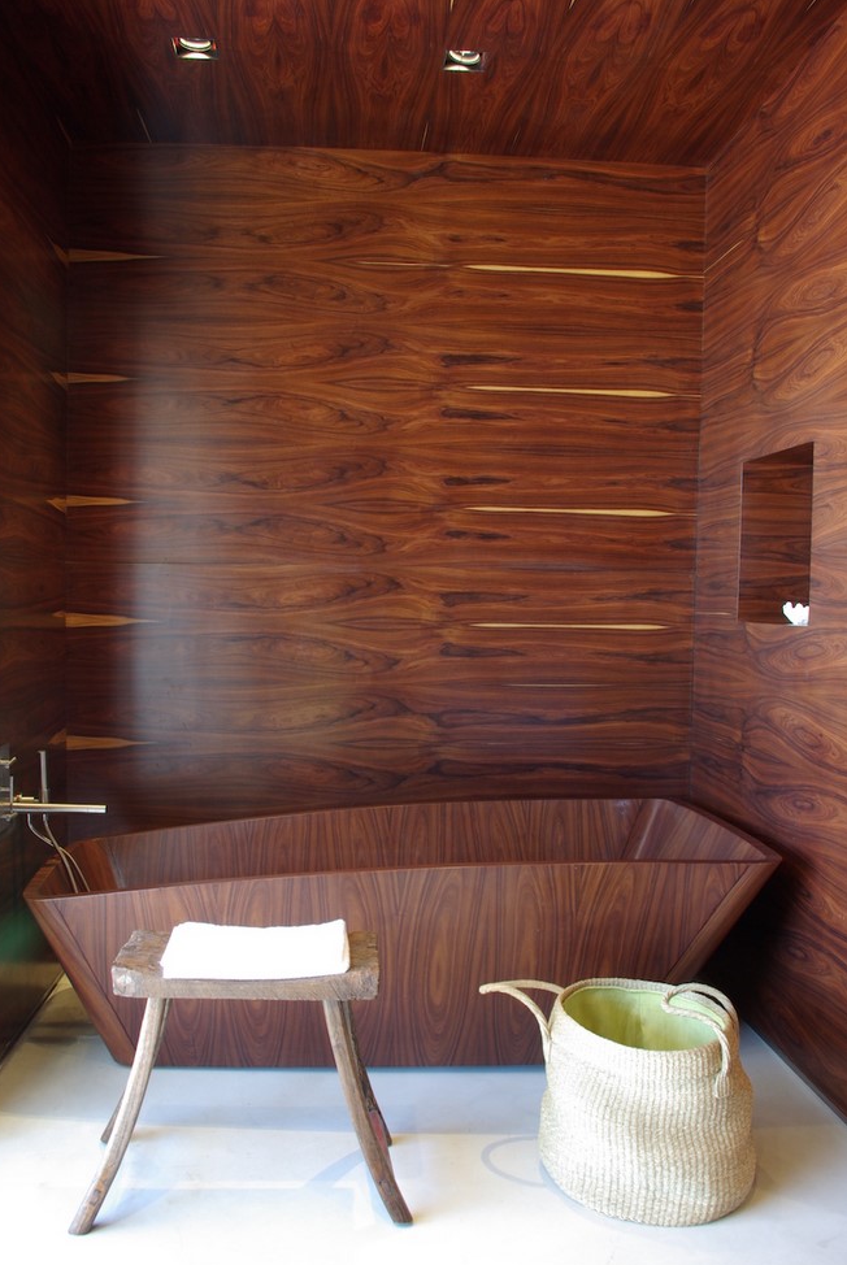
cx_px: 395
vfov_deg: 63.5
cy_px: 674
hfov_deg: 45.0
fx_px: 1020
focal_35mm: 29
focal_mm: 18
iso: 100
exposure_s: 1
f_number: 9.5
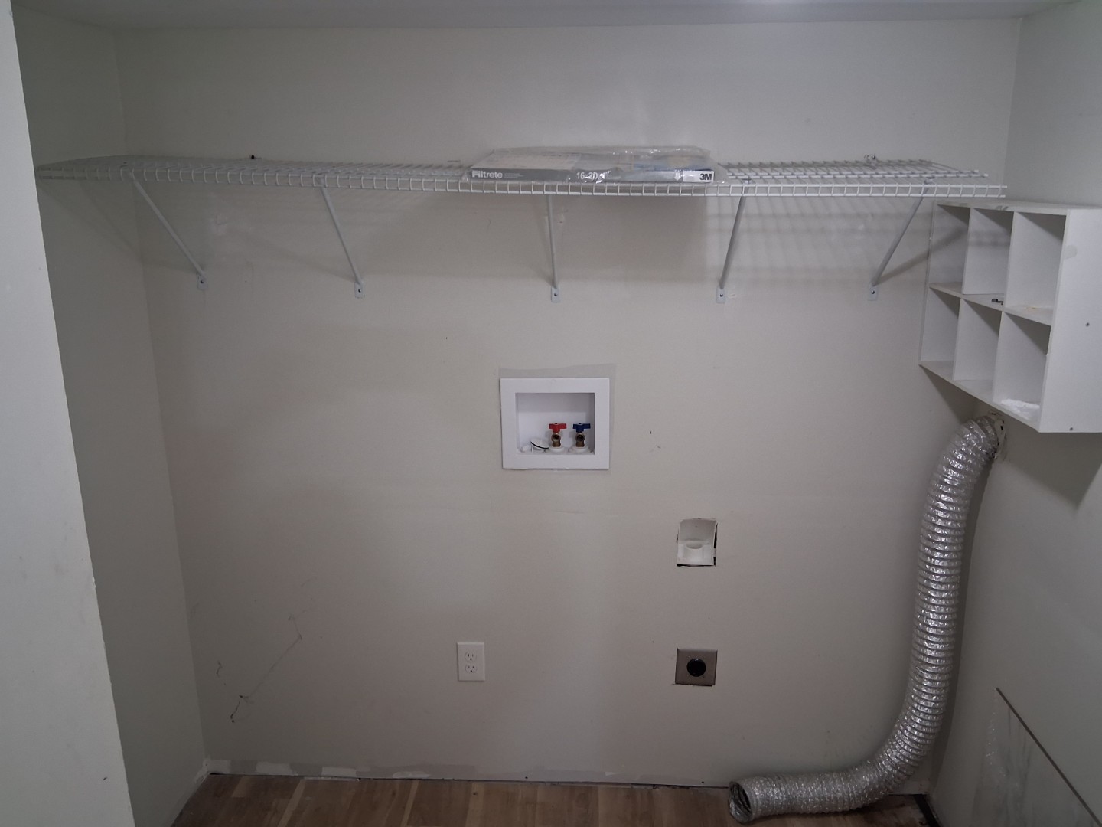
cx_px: 551
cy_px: 414
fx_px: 828
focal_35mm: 26
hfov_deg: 67.3
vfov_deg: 53.1
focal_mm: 3.98
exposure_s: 1/50
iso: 500
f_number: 1.8
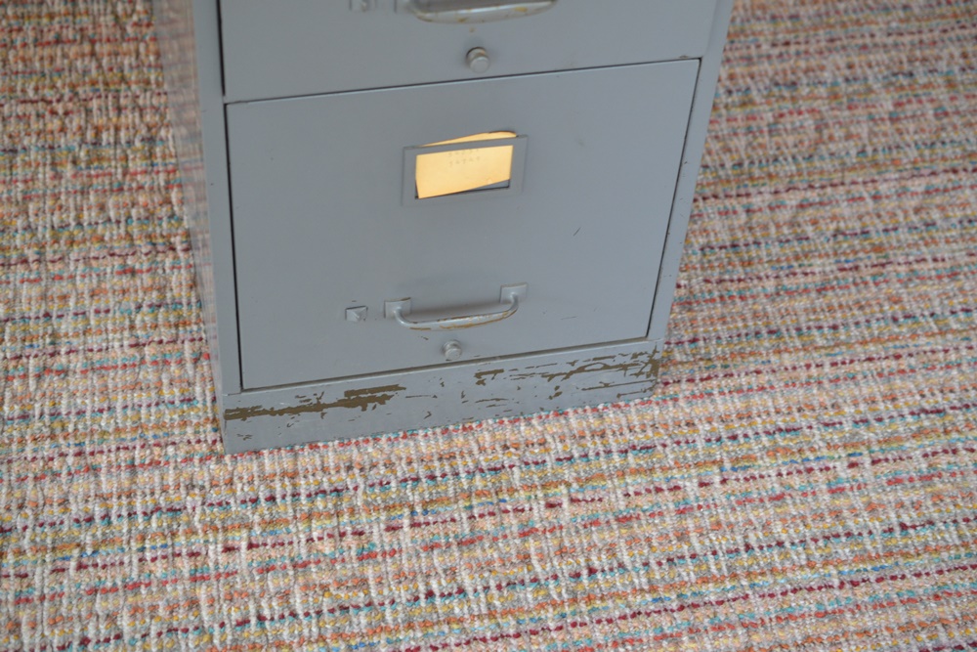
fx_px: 1628
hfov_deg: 33.4
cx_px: 488
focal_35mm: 60
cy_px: 326
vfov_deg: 22.6
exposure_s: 1/60
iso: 560
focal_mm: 40
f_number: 4
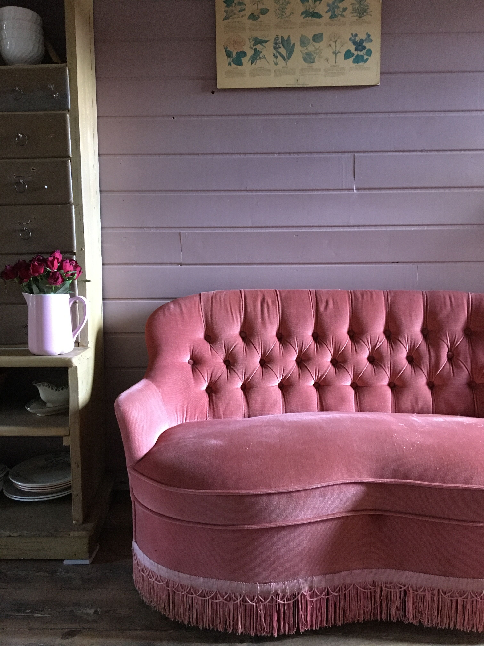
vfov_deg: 61.7
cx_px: 242
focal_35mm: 29
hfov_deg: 48.2
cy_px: 323
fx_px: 541
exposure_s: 1/17
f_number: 2.2
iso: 320
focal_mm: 4.15
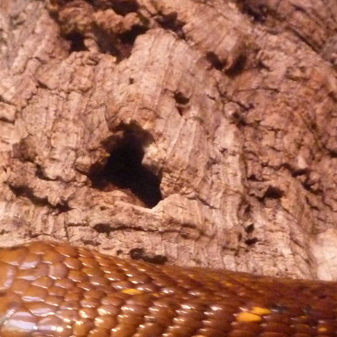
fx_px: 2324
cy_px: 301
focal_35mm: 211
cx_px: 150
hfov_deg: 8.3
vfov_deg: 8.3
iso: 800
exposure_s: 1/80
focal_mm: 13.7
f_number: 4.2
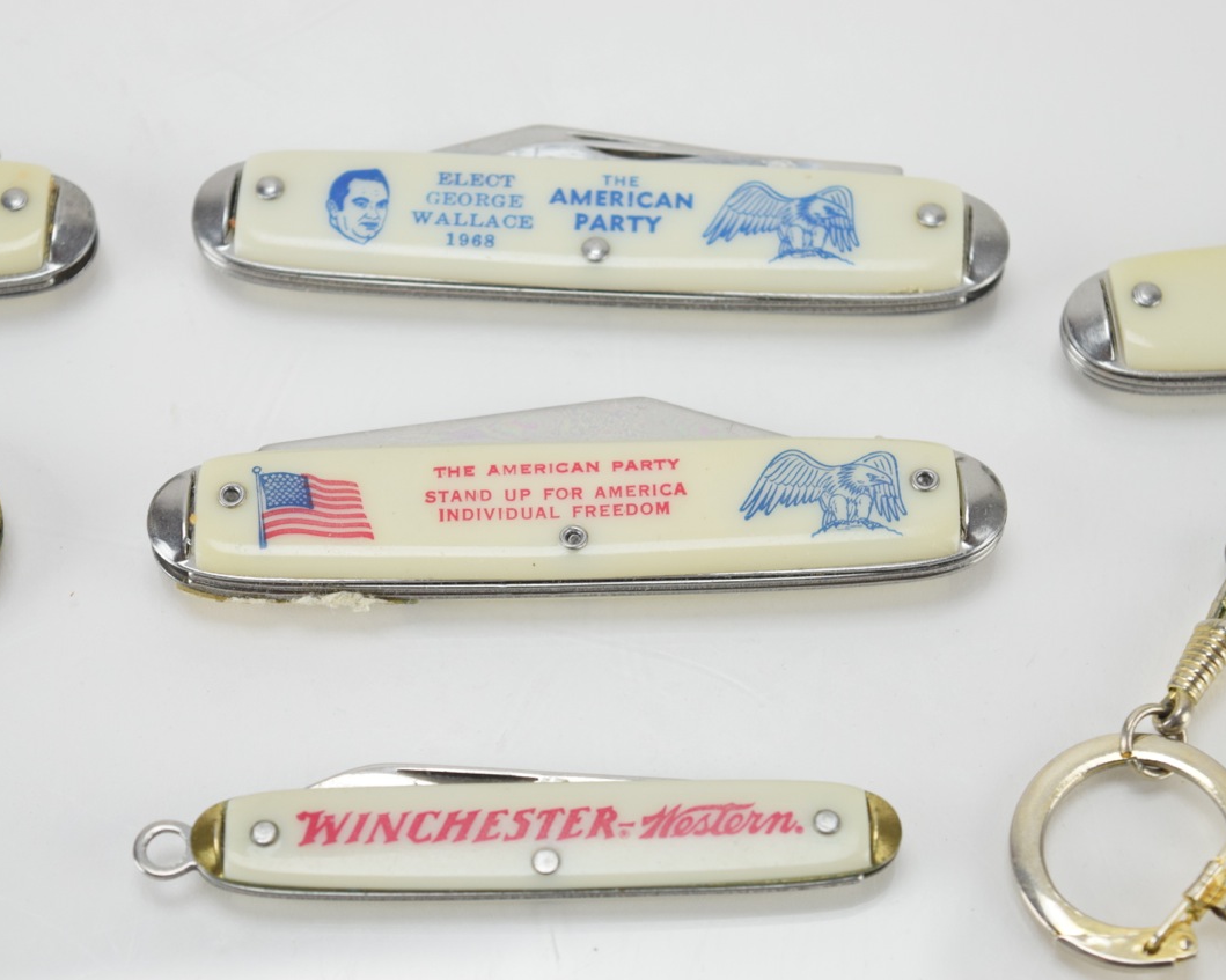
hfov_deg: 20.5
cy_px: 492
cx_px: 568
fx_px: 3395
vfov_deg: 16.4
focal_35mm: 94
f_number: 5.6
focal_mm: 55
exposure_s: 1/125
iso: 800
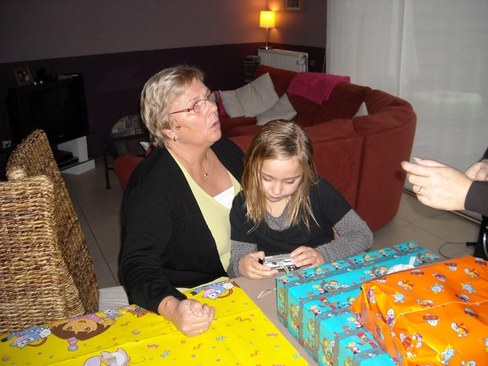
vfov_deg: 40.7
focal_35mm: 35
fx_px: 493
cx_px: 244
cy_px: 183
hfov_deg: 52.6
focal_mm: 5.7
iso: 200
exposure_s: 1/60
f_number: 2.8
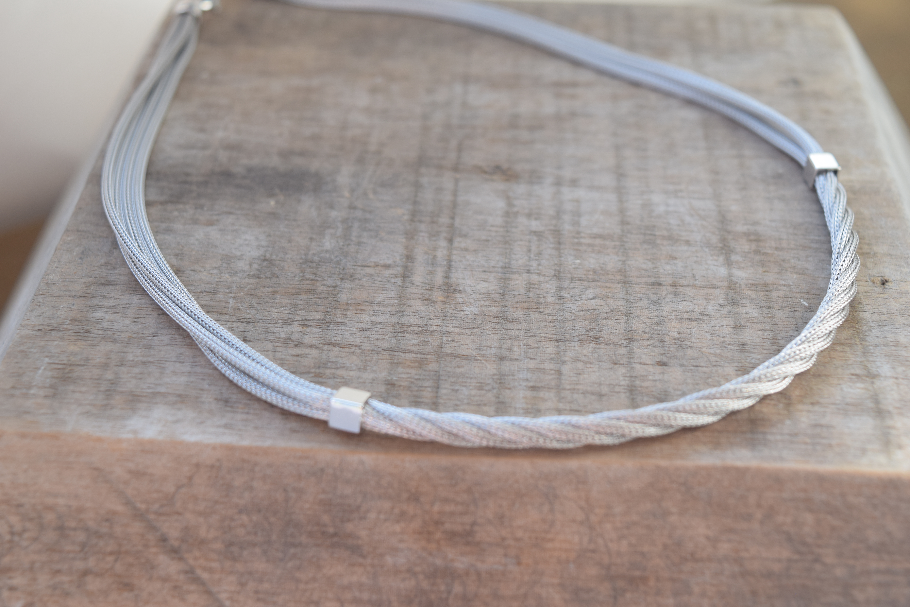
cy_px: 304
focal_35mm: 60
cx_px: 455
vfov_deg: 22.6
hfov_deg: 33.4
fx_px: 1517
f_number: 6.3
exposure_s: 1/160
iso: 400
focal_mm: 40
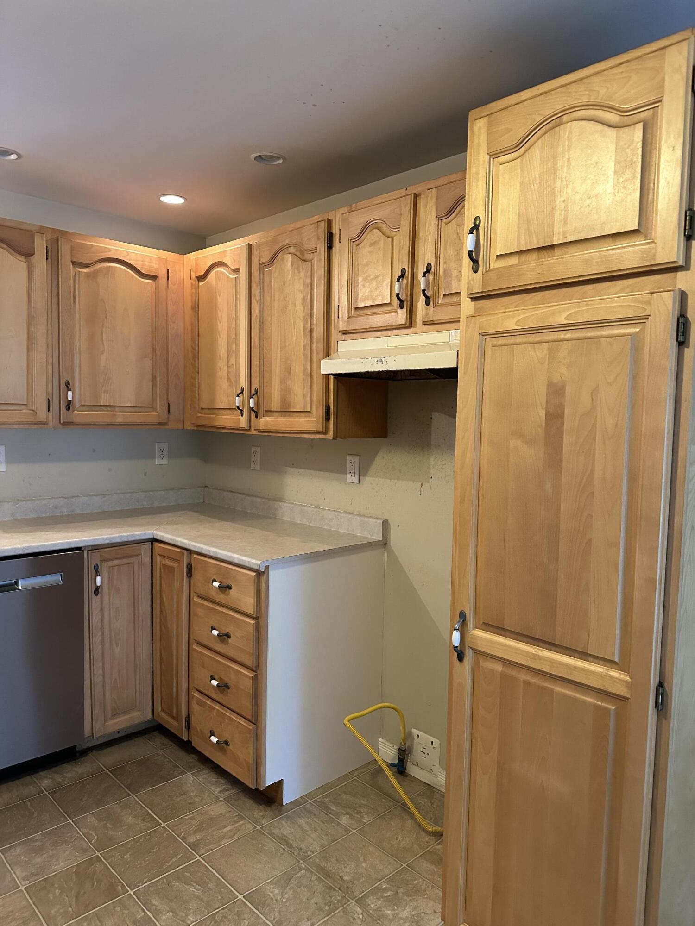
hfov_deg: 56.8
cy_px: 463
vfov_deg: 71.6
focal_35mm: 24
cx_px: 348
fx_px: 642
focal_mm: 6.86
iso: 640
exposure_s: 1/60
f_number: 1.78
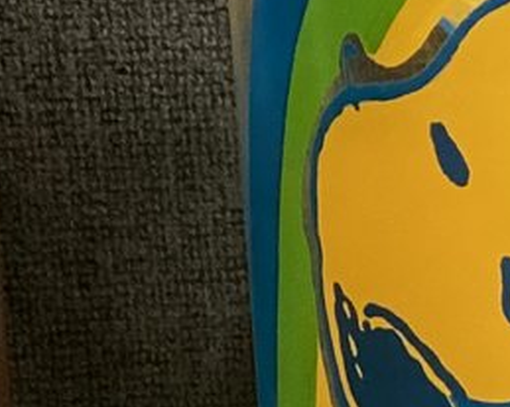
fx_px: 2671
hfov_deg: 10.1
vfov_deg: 8.7
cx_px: 1017
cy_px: -17
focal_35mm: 177
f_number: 2.4
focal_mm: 3.3
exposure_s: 1/50
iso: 250
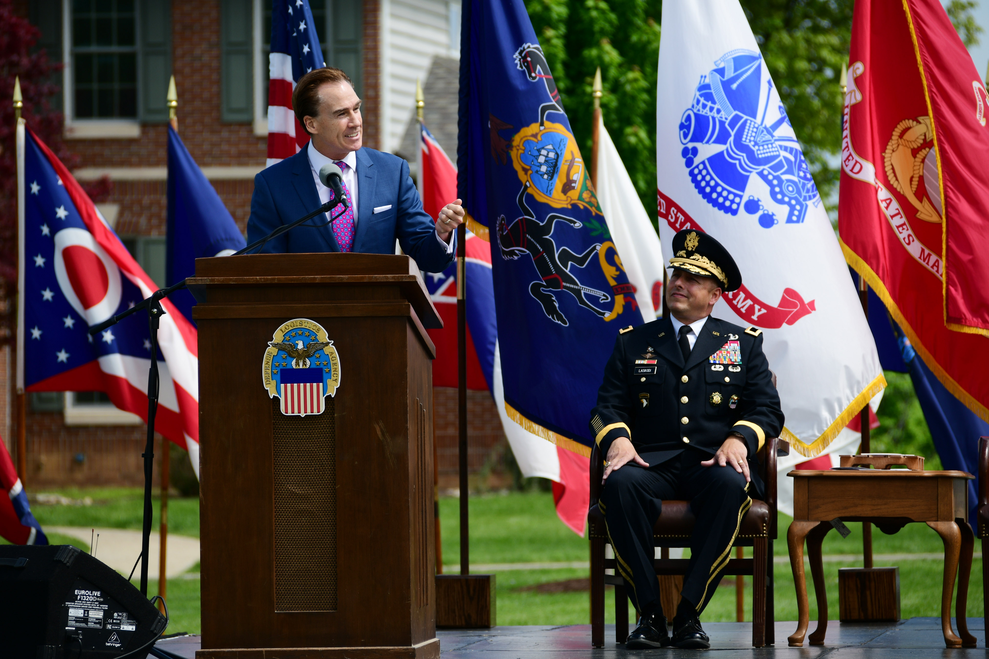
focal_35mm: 285
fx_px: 7827
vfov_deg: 4.8
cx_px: 494
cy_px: 330
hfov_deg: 7.2
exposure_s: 1/500
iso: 100
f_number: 5.6
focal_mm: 190
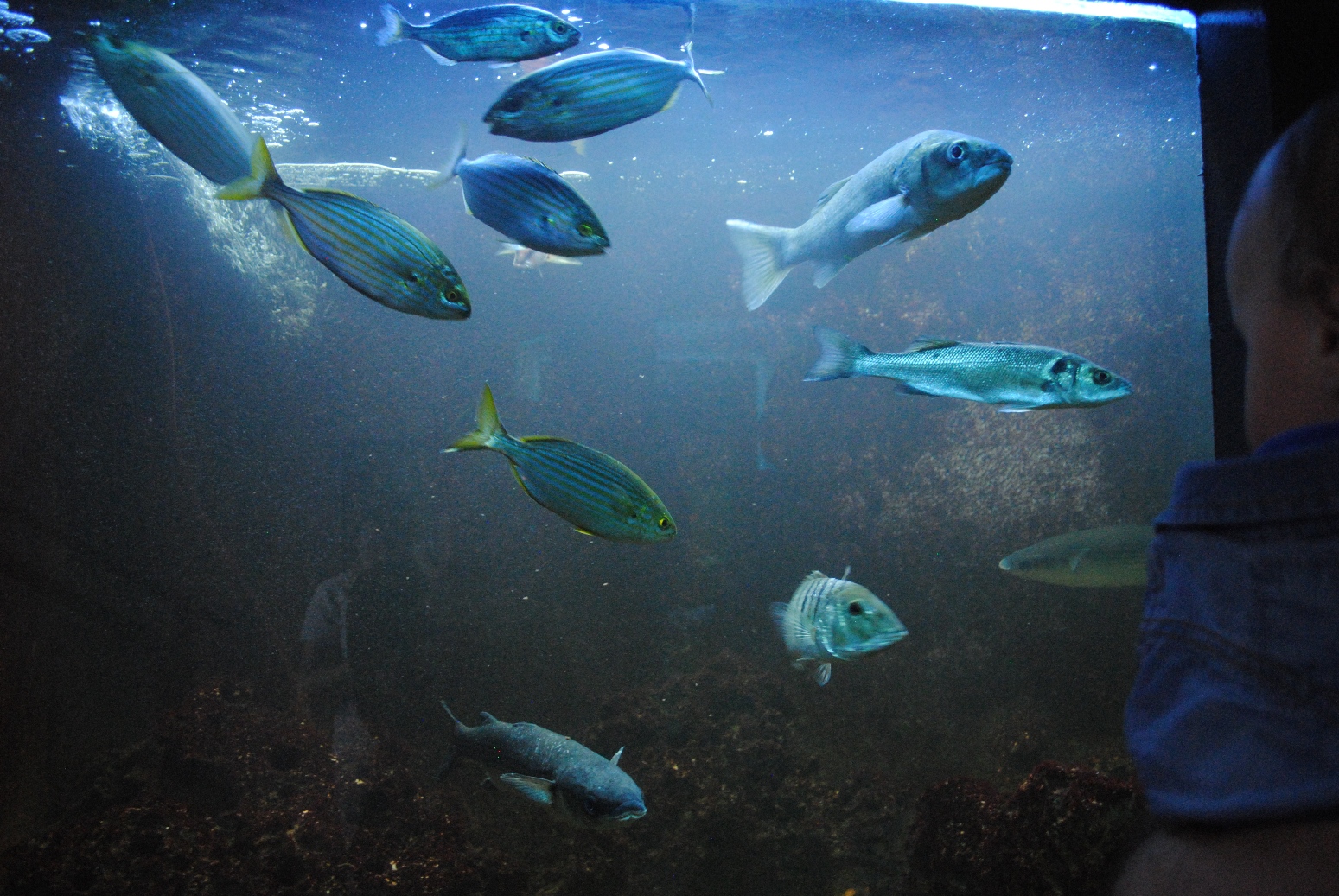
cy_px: 448
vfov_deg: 48.1
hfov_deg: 67.3
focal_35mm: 27
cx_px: 670
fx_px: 1005
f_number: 3.5
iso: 1600
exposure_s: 1/30
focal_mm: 18
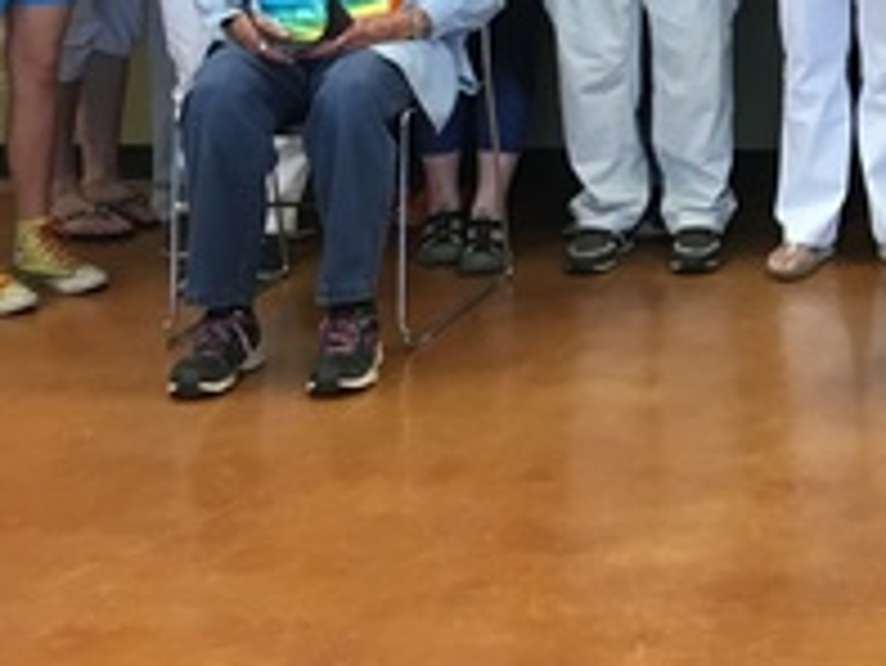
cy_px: -310
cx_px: 1138
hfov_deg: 17.4
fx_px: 2715
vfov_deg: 13.3
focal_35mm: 106
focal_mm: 4.15
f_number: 2.2
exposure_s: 1/30
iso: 64
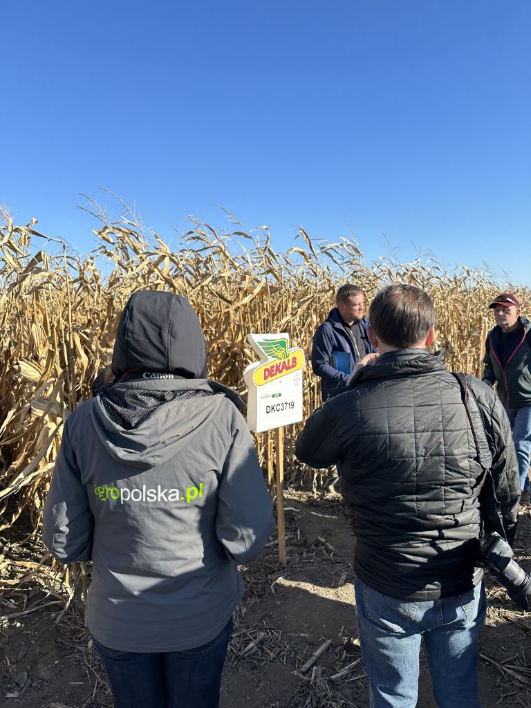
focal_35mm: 24
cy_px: 354
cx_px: 266
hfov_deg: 56.8
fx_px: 491
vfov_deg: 71.6
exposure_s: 1/3058
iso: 80
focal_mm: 6.86
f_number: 1.78
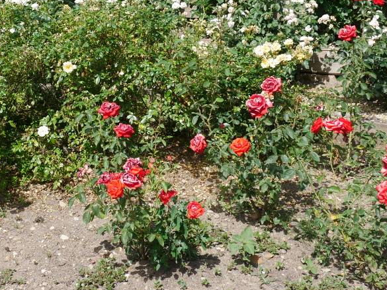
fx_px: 693
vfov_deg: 23.3
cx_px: 125
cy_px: 62
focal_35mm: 62
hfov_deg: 30.9
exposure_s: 1/400
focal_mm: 17
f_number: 7.1
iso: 200
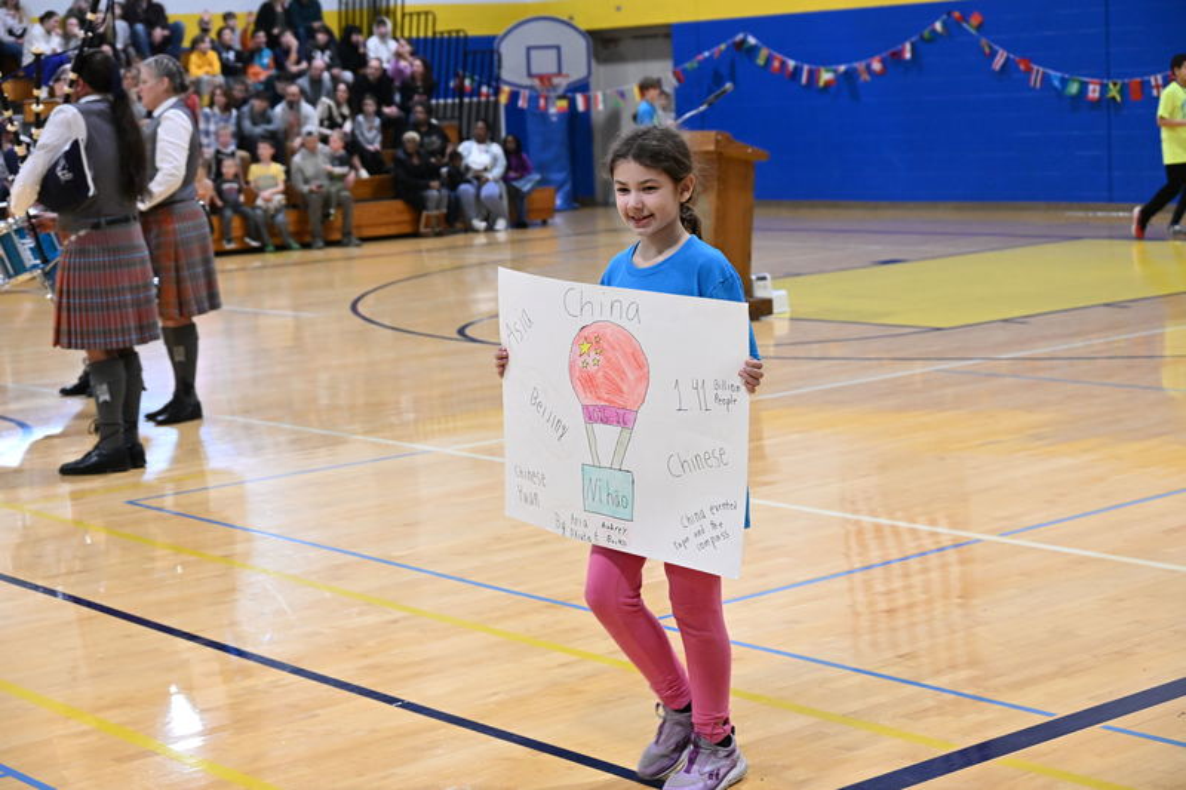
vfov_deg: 20.6
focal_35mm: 66
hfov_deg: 30.5
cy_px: 395
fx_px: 2174
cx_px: 593
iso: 5600
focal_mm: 66
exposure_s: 1/250
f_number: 6
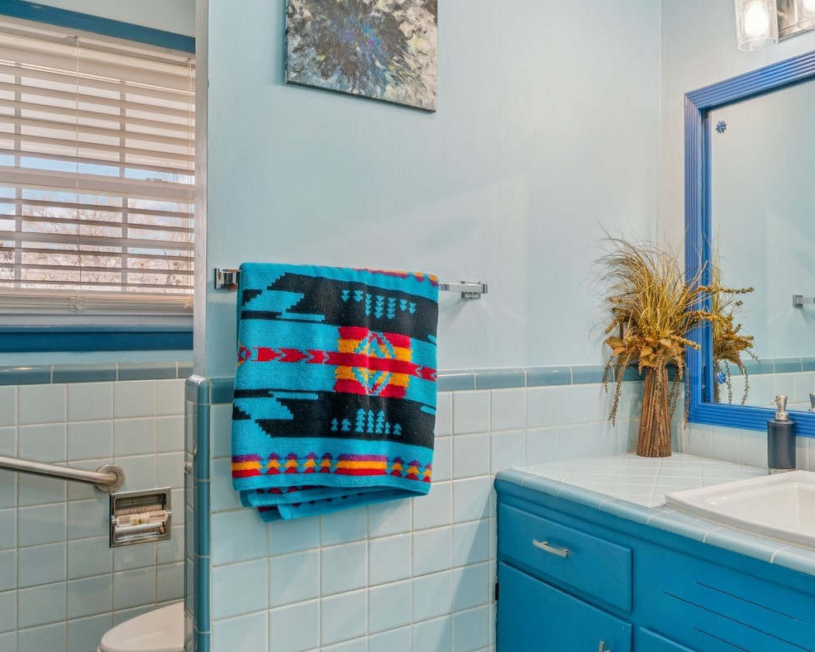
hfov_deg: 54.8
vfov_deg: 47.1
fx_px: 748
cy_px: 324
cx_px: 600
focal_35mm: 31
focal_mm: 16
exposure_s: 1/60
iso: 640
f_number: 8
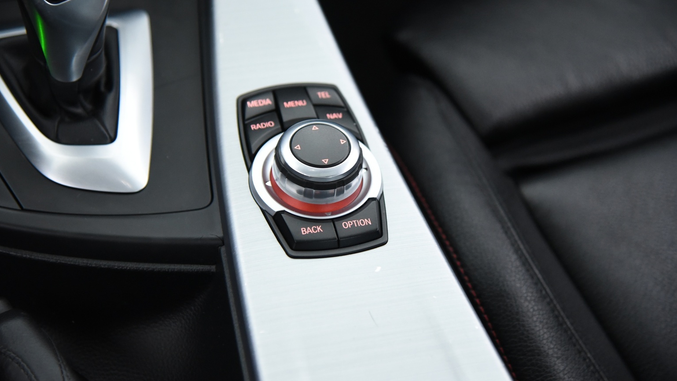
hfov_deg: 24.7
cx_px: 322
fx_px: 1544
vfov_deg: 14.1
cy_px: 167
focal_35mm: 86
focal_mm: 78
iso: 4000
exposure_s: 1/25
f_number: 4
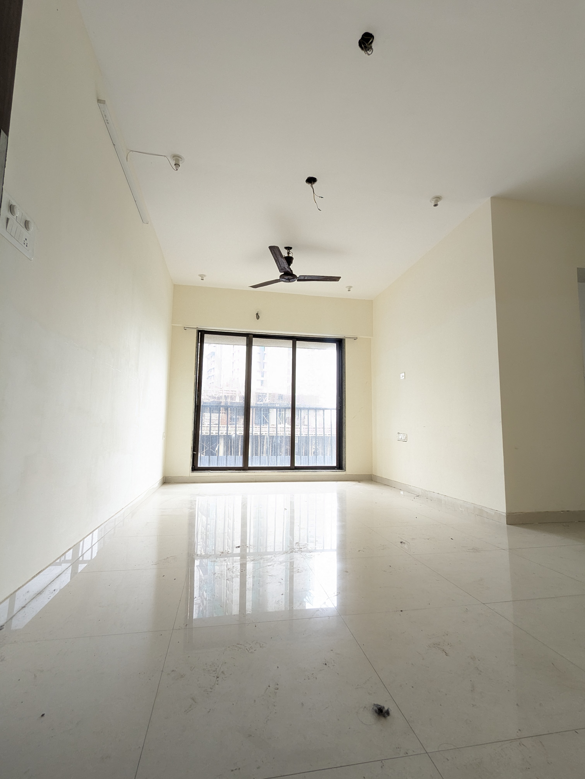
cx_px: 292
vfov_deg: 94.5
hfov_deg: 78.1
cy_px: 390
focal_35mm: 16
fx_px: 361
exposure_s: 1/100
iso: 116
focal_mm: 2.35
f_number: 2.2
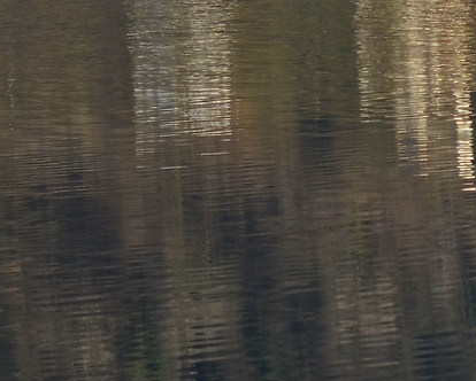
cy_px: -493
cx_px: 819
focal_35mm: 285
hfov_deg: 6.6
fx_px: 4015
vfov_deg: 5.3
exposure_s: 1/500
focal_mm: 35
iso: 160
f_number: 2.2
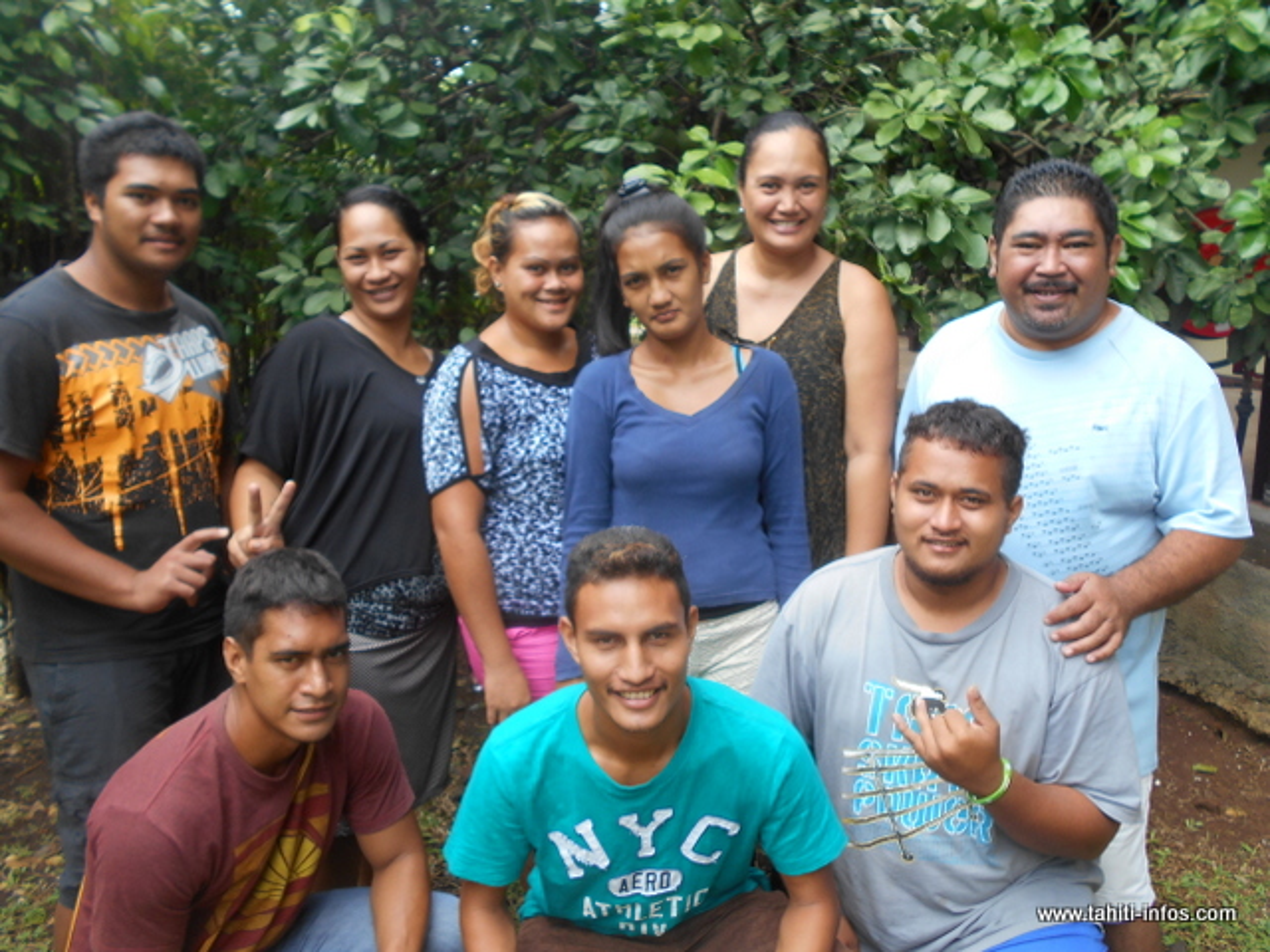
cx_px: 635
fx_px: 1101
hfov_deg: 60.0
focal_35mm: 30
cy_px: 476
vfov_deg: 46.8
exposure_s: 1/125
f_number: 3.4
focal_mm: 5.1
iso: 80
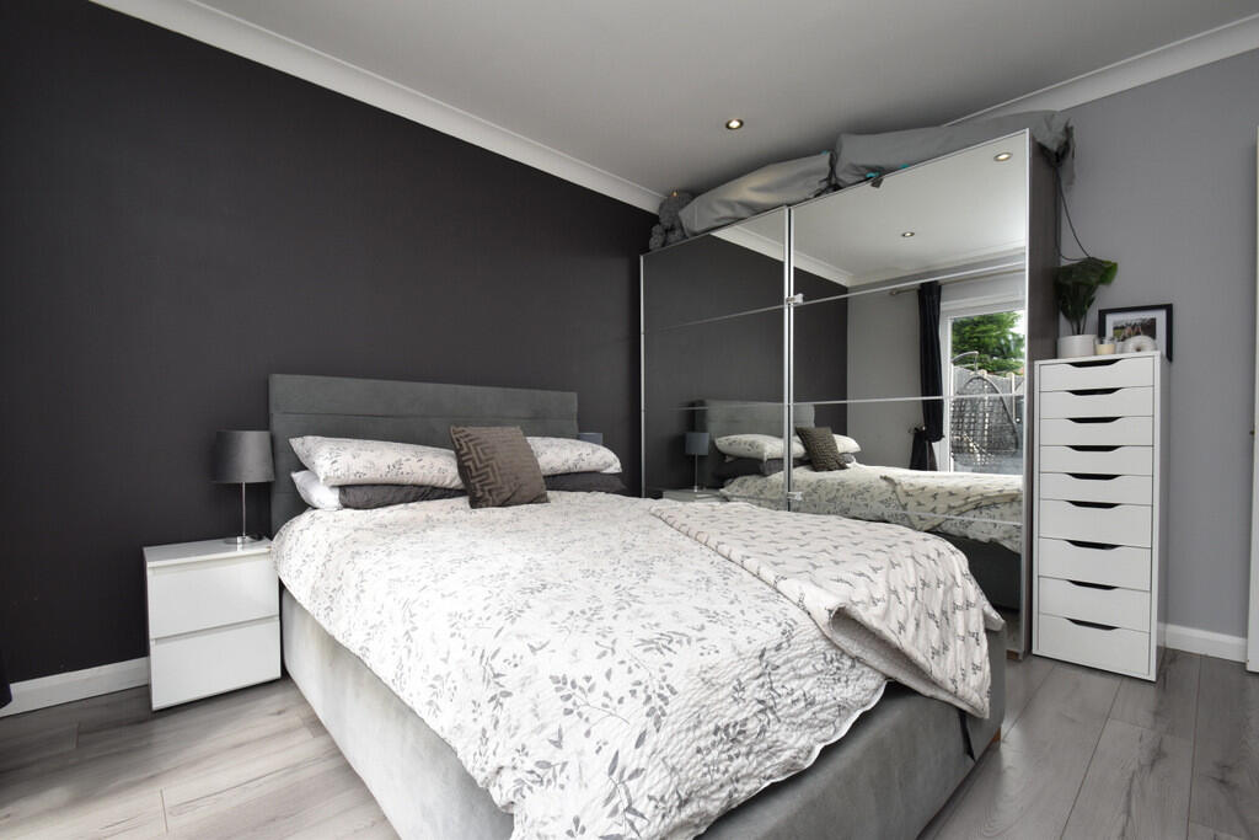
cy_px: 420
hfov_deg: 100.4
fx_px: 525
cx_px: 630
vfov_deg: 77.3
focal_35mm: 15
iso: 400
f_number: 9
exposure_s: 1/100
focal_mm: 10
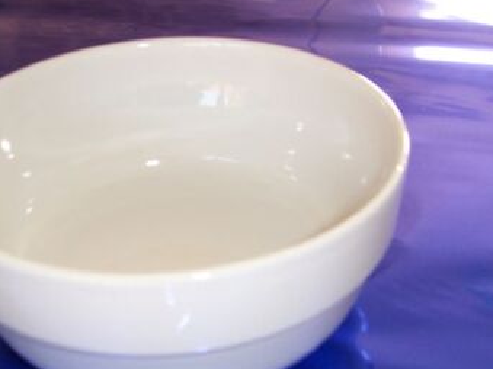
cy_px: 238
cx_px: 207
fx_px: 726
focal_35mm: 51
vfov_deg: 28.4
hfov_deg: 37.4
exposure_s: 1/60
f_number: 3
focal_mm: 6
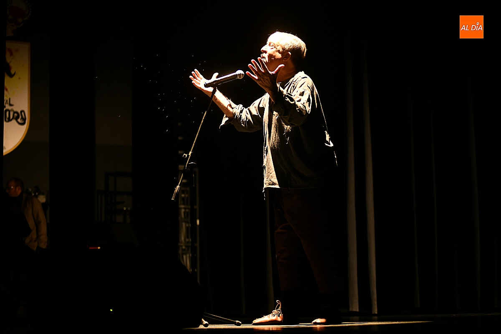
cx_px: 250
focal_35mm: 70
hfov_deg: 28.8
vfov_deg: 19.5
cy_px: 167
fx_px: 974
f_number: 2.8
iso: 2500
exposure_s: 1/250
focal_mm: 70
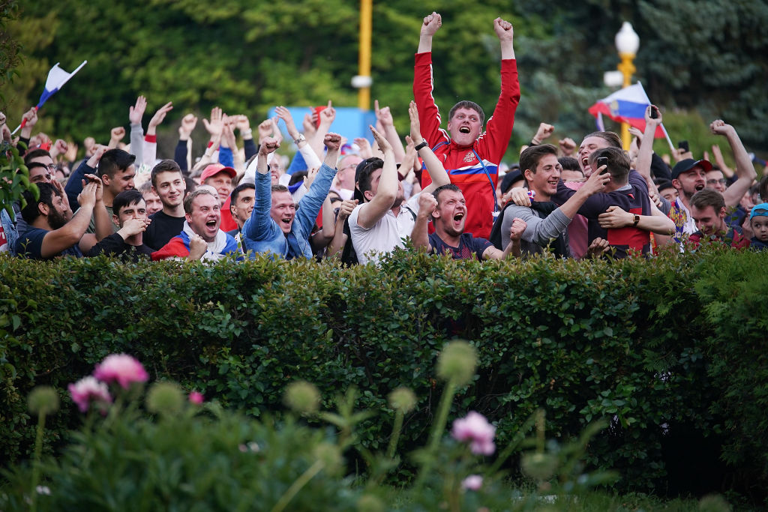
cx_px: 384
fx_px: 3648
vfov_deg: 8.0
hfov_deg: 12.0
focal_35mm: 171
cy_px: 256
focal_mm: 171
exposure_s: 1/2000
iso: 640
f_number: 2.8
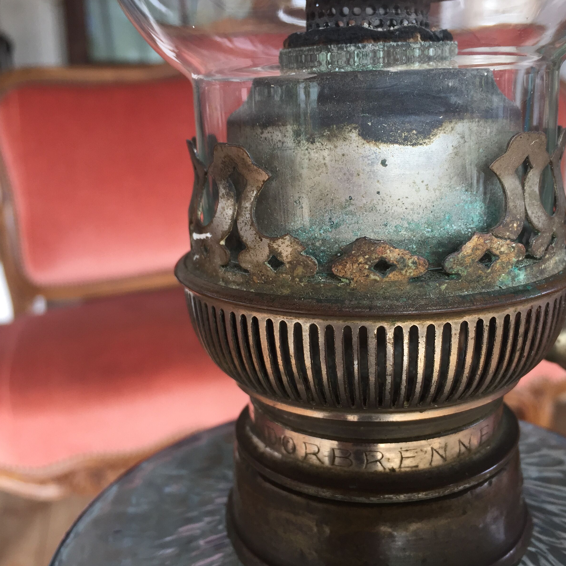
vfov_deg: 47.2
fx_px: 647
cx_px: 323
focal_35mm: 35
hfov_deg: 47.1
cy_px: 280
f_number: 2.2
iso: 50
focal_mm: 4.15
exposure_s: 1/100
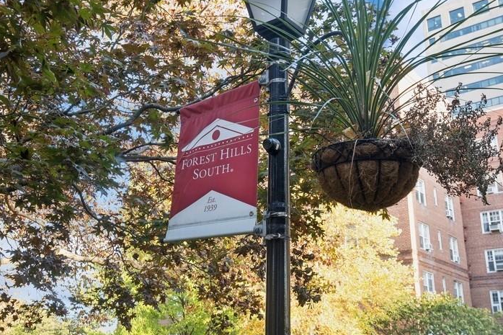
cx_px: 251
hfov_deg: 48.5
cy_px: 153
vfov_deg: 33.4
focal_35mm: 40
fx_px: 559
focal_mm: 20.9
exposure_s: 1/45
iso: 400
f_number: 7.1
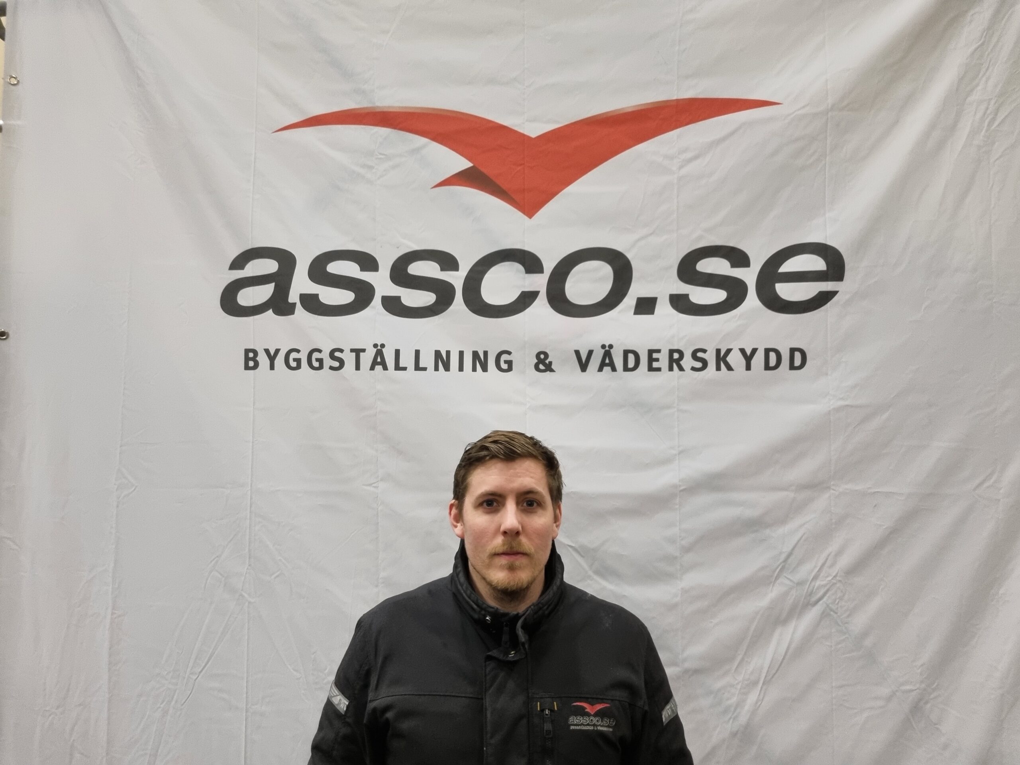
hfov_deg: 67.3
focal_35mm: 26
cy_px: 382
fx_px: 766
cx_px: 510
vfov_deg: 53.1
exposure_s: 1/50
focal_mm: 5.4
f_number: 1.8
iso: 500
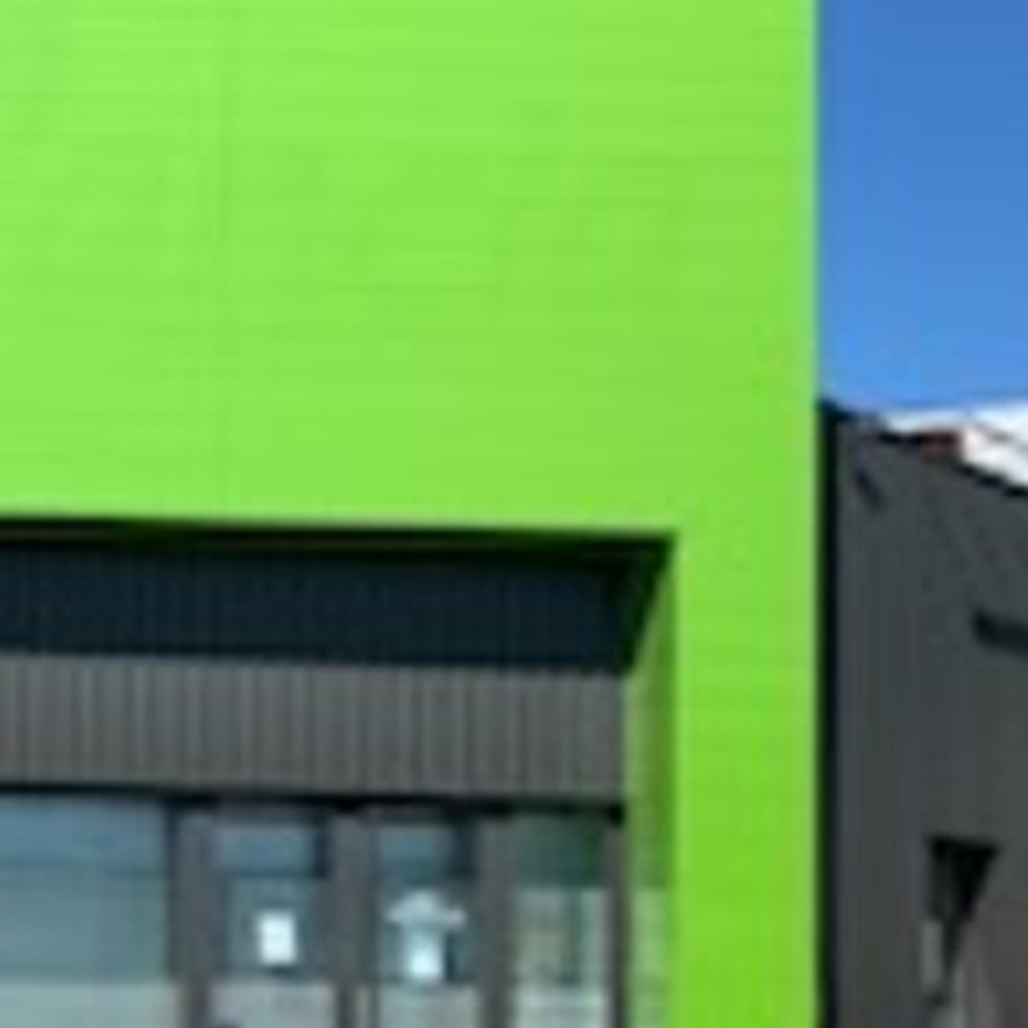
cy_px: 752
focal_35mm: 76
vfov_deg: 22.6
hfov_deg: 21.6
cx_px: -99
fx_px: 2553
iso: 25
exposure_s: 1/2681
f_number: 1.8
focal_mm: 4.25
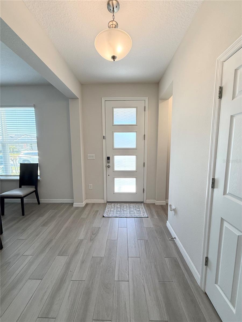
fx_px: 130
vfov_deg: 102.1
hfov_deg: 85.7
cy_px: 161
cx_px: 121
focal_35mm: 14
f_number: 2.2
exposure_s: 1/99
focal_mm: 2.22
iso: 80
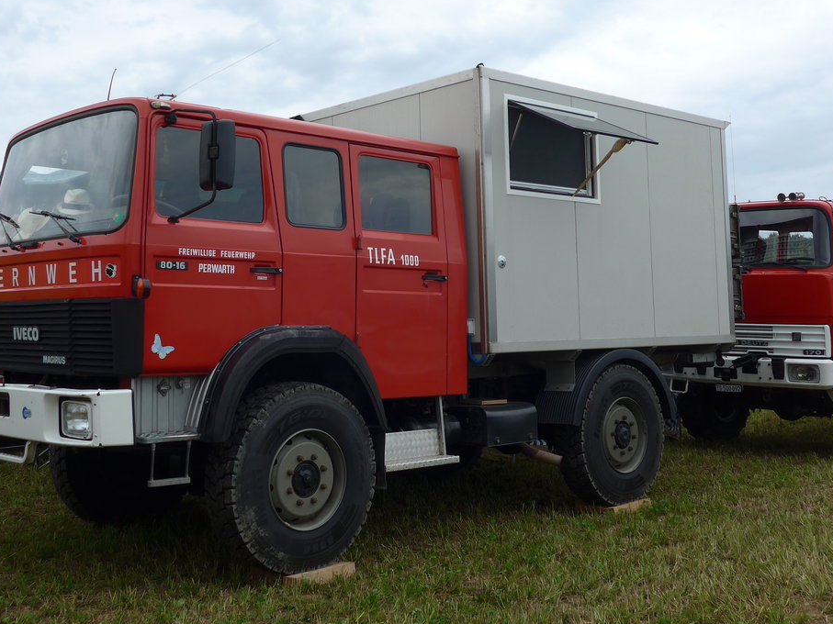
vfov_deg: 32.1
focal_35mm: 45
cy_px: 252
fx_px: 1083
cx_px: 347
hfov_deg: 41.9
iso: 80
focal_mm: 7
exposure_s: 1/500
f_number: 2.8
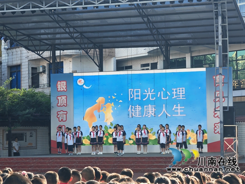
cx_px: 122
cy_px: 92
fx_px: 736
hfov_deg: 18.9
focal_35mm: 104
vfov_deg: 14.2
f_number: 3
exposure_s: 1/180
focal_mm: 14.92
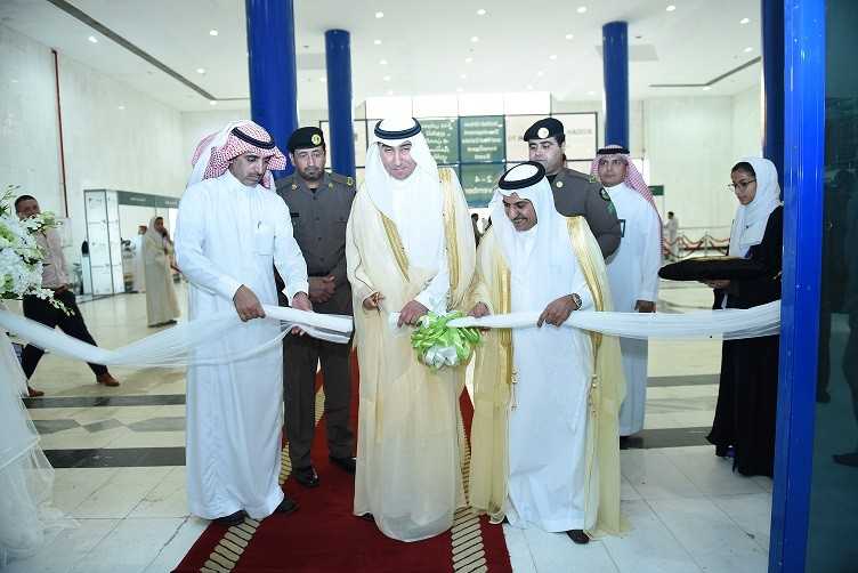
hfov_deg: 73.7
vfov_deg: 53.2
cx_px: 429
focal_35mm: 24
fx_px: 572
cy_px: 286
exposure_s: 1/100
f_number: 3.2
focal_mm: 24
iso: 800
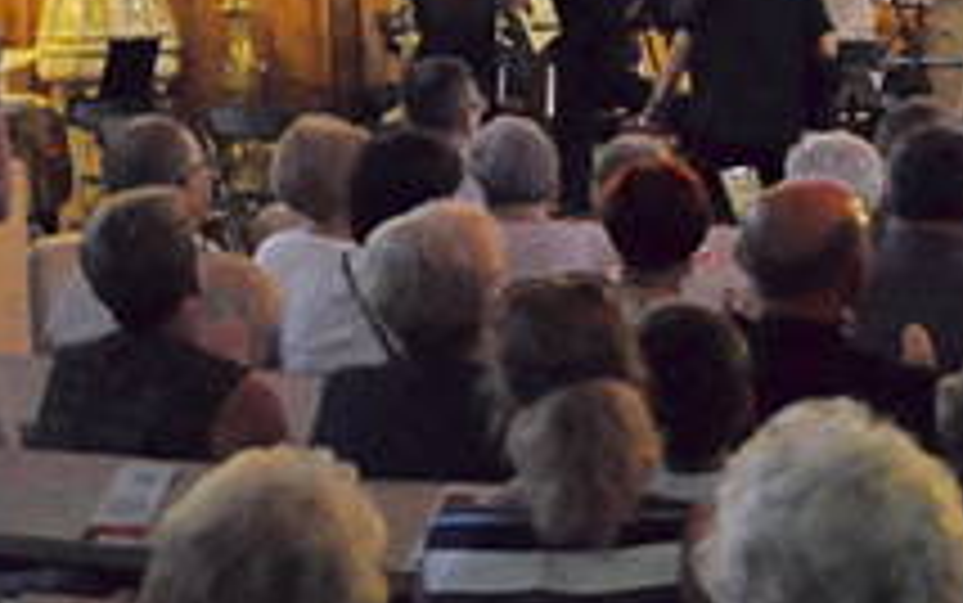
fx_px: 2862
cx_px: 1076
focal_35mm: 109
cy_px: 263
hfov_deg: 18.3
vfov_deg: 12.0
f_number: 4.5
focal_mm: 18
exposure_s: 1/80
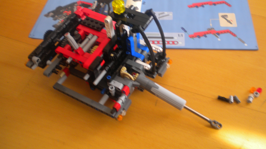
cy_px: 52
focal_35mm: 43
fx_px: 303
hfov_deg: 47.3
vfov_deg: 27.6
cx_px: 143
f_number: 3.1
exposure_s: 1/10.4
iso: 80
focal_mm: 6.3
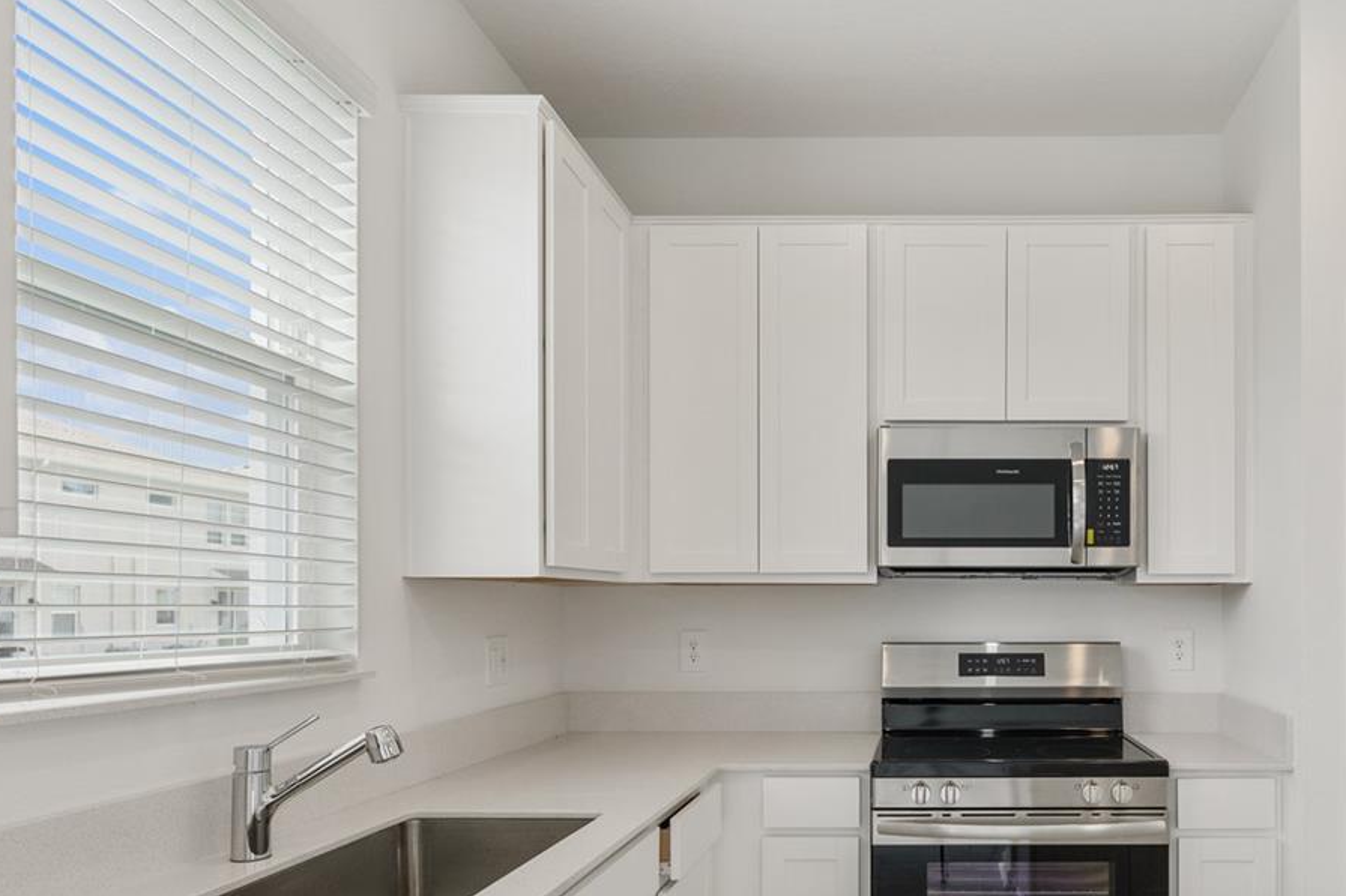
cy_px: 618
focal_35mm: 25
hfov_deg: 68.6
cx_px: 940
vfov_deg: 50.1
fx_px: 934
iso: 320
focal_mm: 14
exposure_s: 1/80
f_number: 8
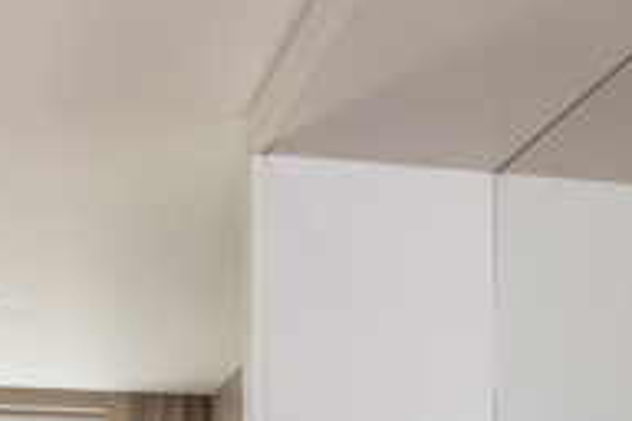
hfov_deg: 27.7
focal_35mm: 73
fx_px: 1281
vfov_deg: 16.8
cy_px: 641
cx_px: 260
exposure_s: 1/13
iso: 100
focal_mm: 14
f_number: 16
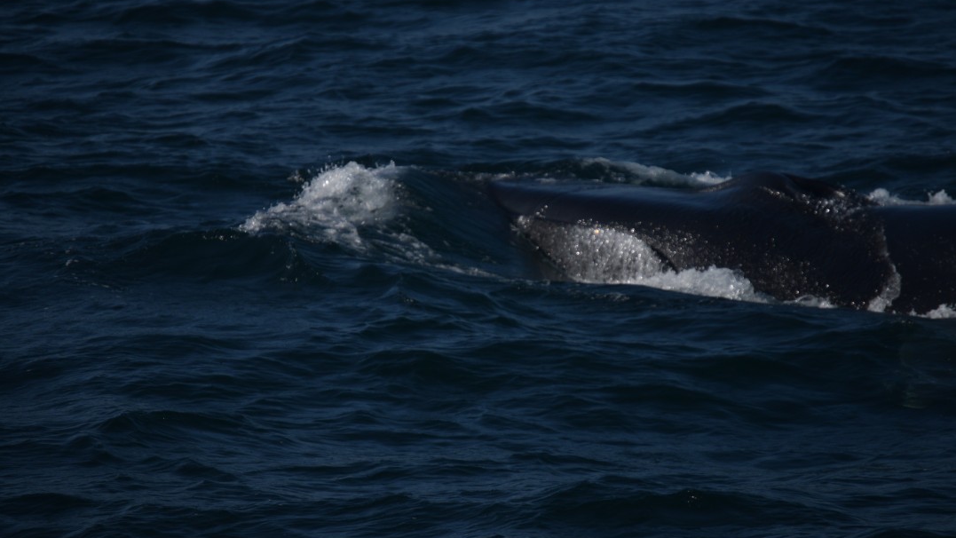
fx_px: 7986
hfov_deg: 6.9
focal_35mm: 315
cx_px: 478
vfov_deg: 3.9
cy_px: 270
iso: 200
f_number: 5.6
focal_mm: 200
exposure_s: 1/4000
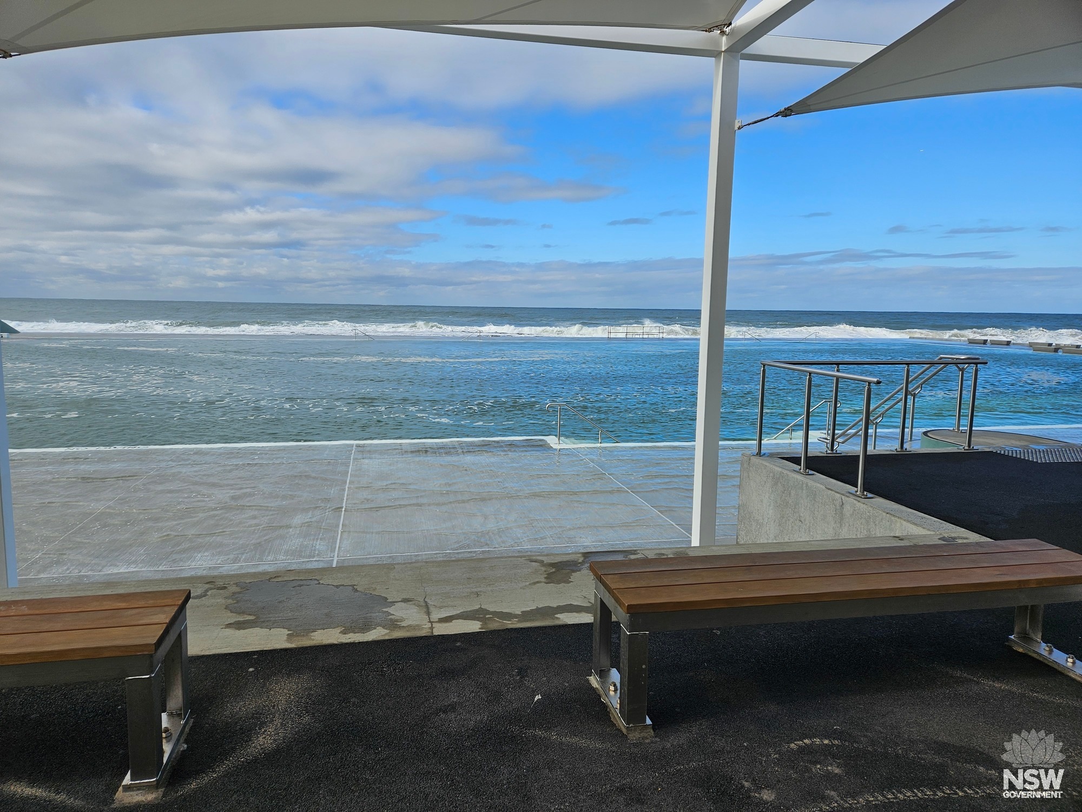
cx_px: 541
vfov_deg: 58.9
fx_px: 719
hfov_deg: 73.9
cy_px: 406
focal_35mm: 23
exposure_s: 1/2060
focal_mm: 5.4
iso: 25
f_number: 1.8
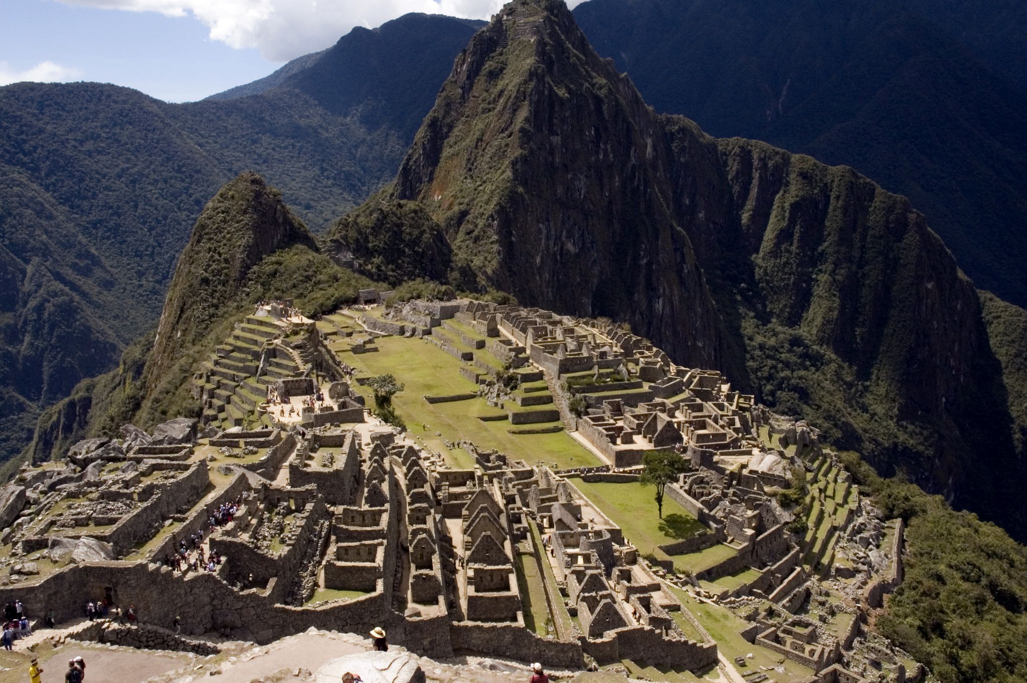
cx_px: 514
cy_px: 342
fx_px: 770
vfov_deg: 47.9
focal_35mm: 27
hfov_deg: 67.4
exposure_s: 1/200
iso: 640
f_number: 16
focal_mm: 18
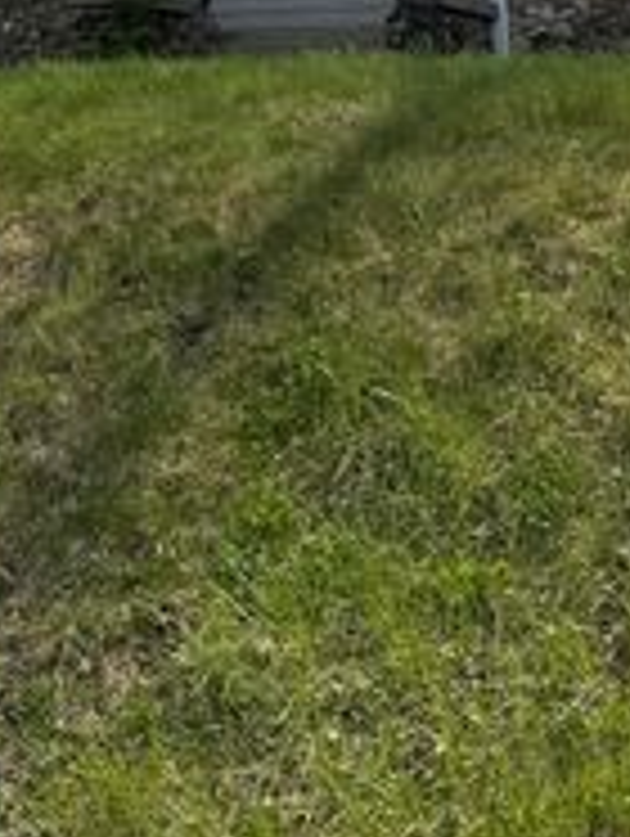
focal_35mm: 86
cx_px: 410
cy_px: -173
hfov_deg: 17.2
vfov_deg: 21.1
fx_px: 2082
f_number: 1.78
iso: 80
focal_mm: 6.76
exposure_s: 1/5714
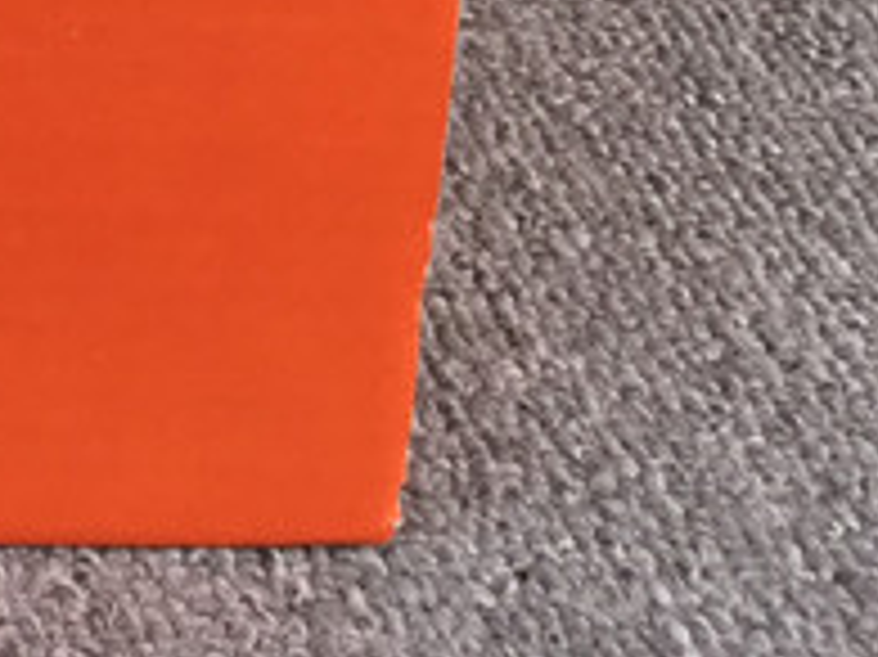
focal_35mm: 143
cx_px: -671
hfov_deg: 12.7
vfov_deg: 9.4
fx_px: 3625
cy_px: -808
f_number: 2.4
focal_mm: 3.3
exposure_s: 1/407
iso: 25
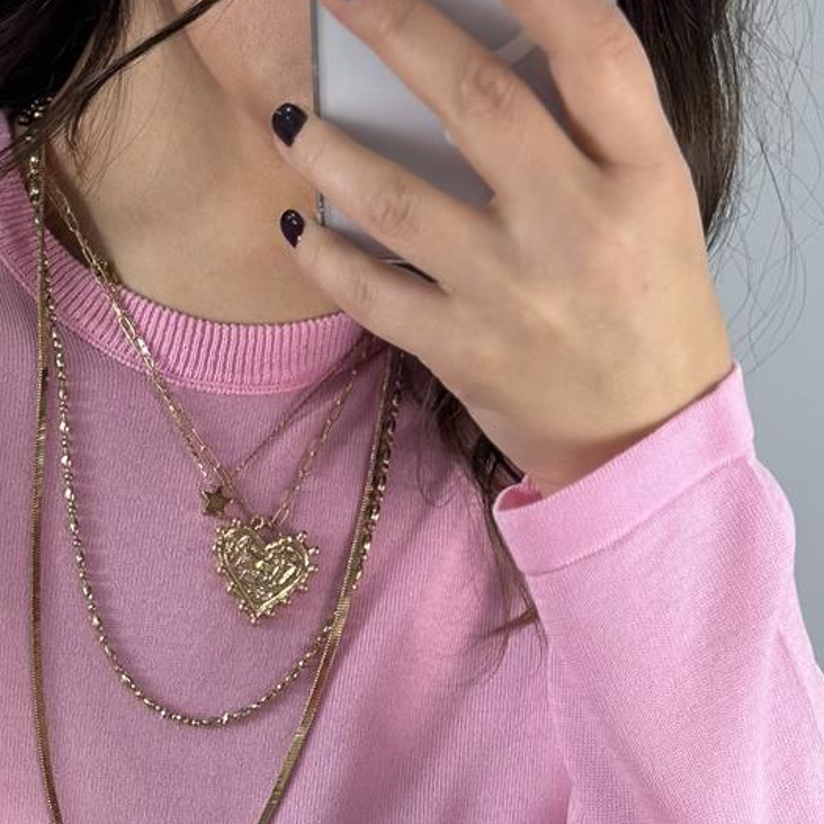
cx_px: -44
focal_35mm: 129
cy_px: 1097
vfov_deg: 13.0
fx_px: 3474
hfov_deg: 13.3
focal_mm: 6.86
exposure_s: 1/221
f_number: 1.78
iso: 80
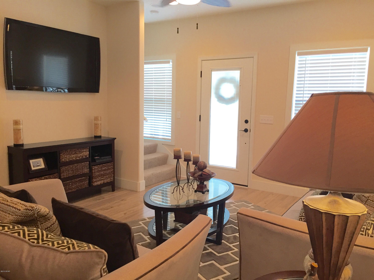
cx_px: 187
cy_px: 140
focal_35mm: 29
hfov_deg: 61.7
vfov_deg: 48.2
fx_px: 313
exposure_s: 1/30
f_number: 2.2
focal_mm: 4.15
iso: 50
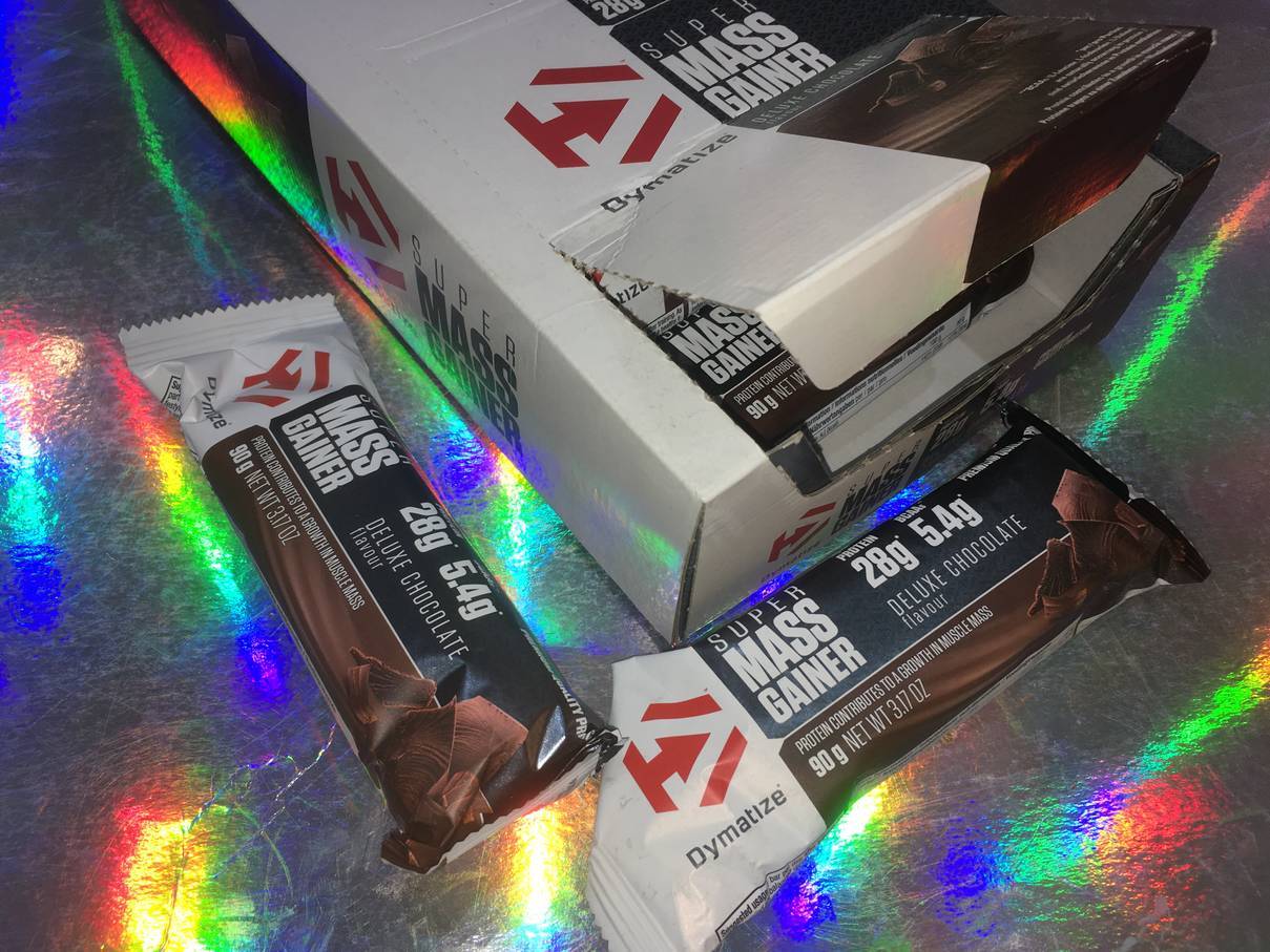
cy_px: 476
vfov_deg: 48.2
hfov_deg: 61.7
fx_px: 1064
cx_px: 635
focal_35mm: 29
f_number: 2.2
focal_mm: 4.15
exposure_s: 1/121
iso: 25
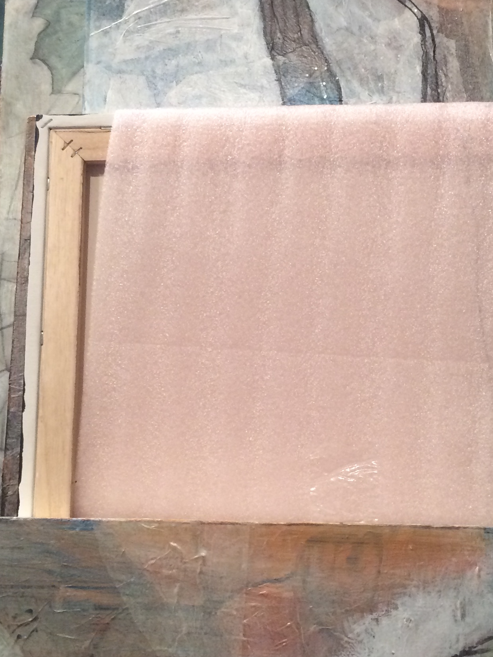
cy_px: 307
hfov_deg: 25.6
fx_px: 1083
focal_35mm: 57
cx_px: 308
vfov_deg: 33.8
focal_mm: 4.15
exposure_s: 1/30
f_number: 2.2
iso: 160
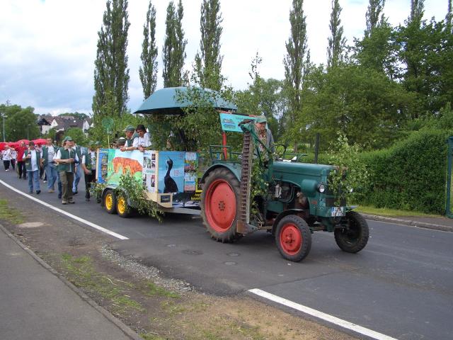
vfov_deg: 40.7
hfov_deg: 52.6
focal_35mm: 35
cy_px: 170
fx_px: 458
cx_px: 226
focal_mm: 5.8
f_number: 4.3
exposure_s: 1/500
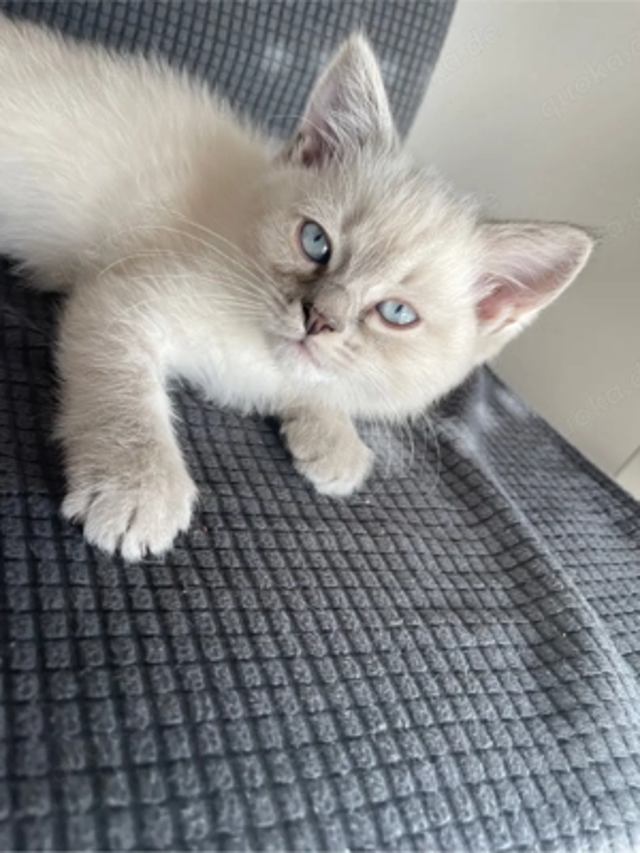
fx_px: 641
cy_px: 426
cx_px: 320
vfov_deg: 67.3
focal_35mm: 26
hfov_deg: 53.1
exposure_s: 1/121
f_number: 1.6
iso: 80
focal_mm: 4.2
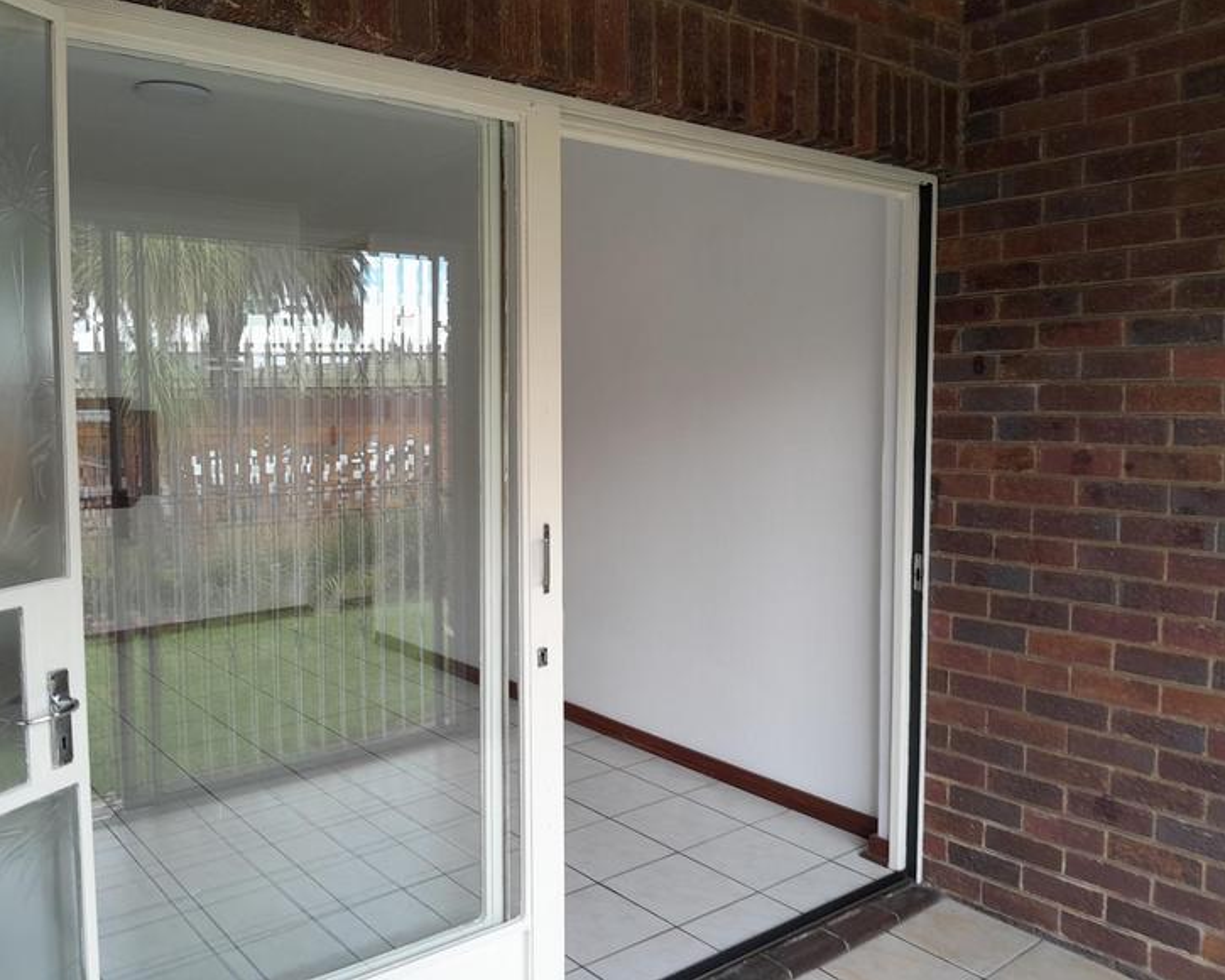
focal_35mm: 28
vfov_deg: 51.5
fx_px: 1015
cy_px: 475
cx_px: 554
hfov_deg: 62.1
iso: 50
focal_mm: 3.98
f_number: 1.8
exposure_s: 1/50
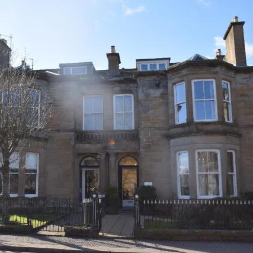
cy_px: 126
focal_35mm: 43
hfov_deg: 38.6
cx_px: 77
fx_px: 356
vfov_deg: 39.2
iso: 100
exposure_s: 1/200
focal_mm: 22
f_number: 7.1
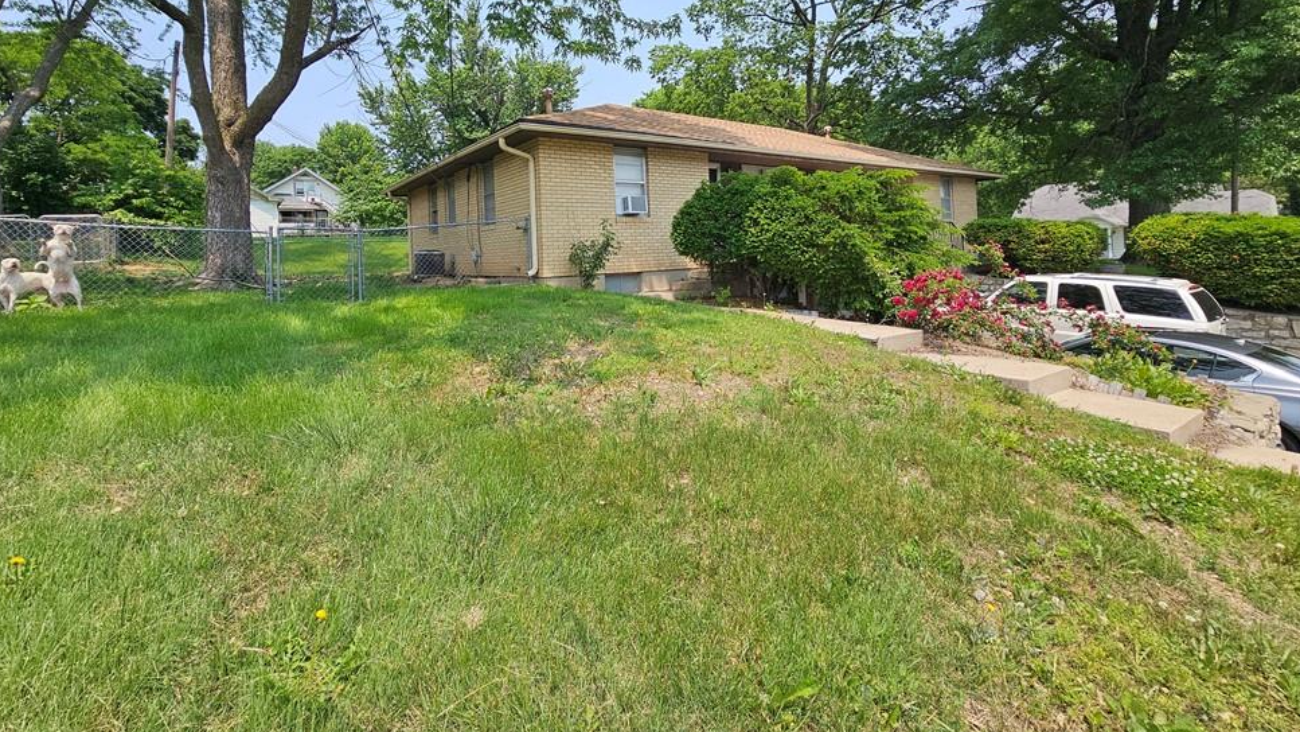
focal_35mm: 15
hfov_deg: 102.9
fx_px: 517
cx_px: 616
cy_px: 233
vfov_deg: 68.2
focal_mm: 2.2
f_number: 2.2
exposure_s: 1/1350
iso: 50
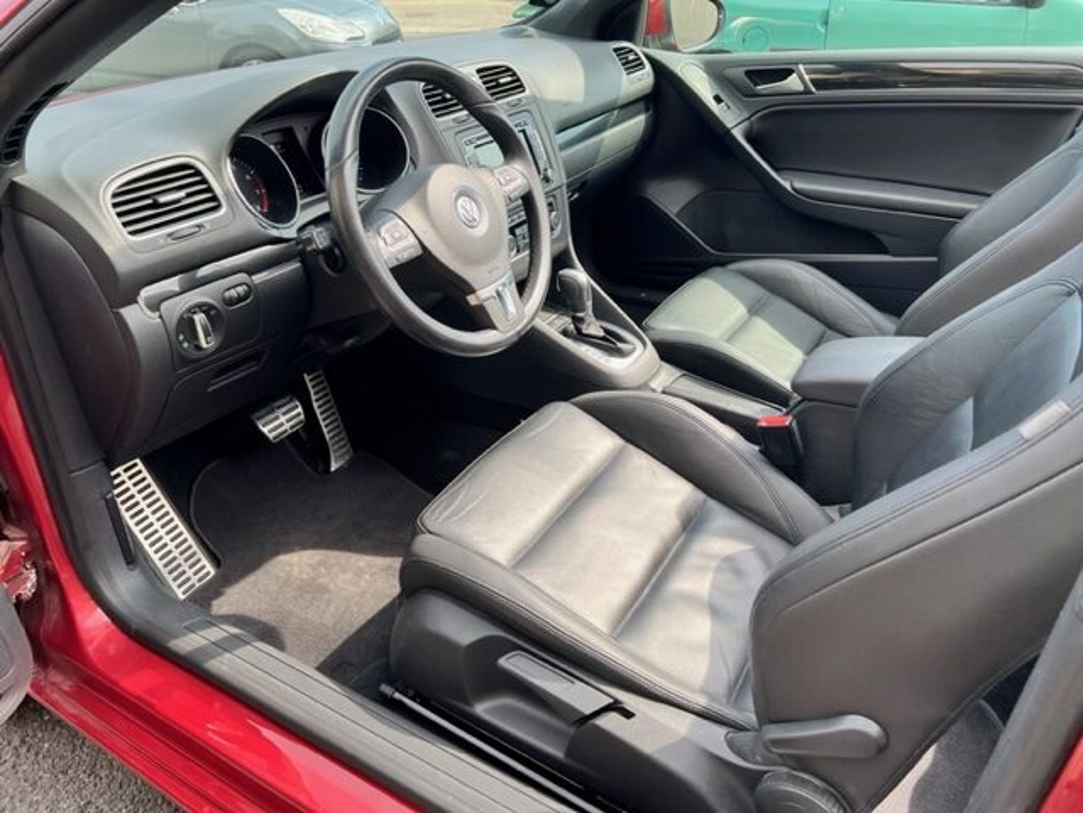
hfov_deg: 67.3
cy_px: 406
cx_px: 542
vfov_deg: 53.1
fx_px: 813
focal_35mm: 26
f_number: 1.5
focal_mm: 5.7
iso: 50
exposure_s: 1/506
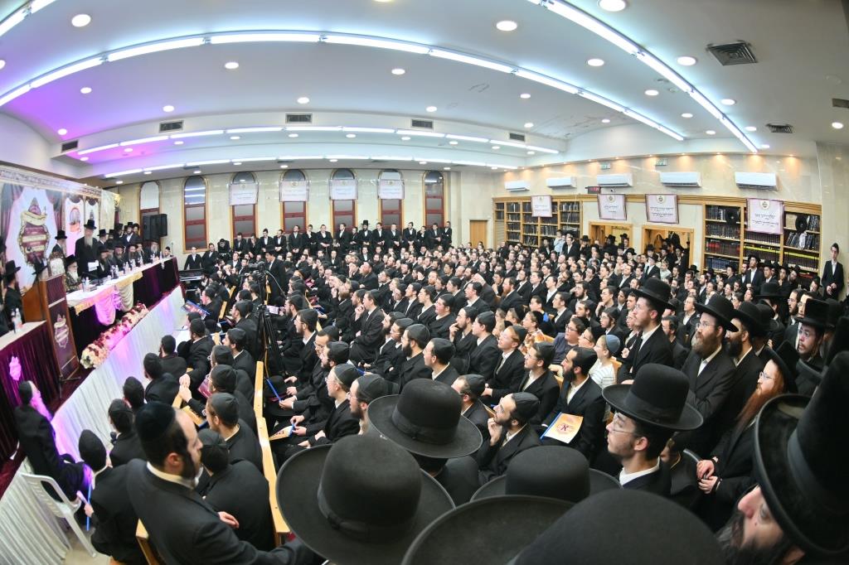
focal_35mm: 15
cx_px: 424
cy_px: 282
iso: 200
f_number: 2.8
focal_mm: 10.5
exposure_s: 1/160
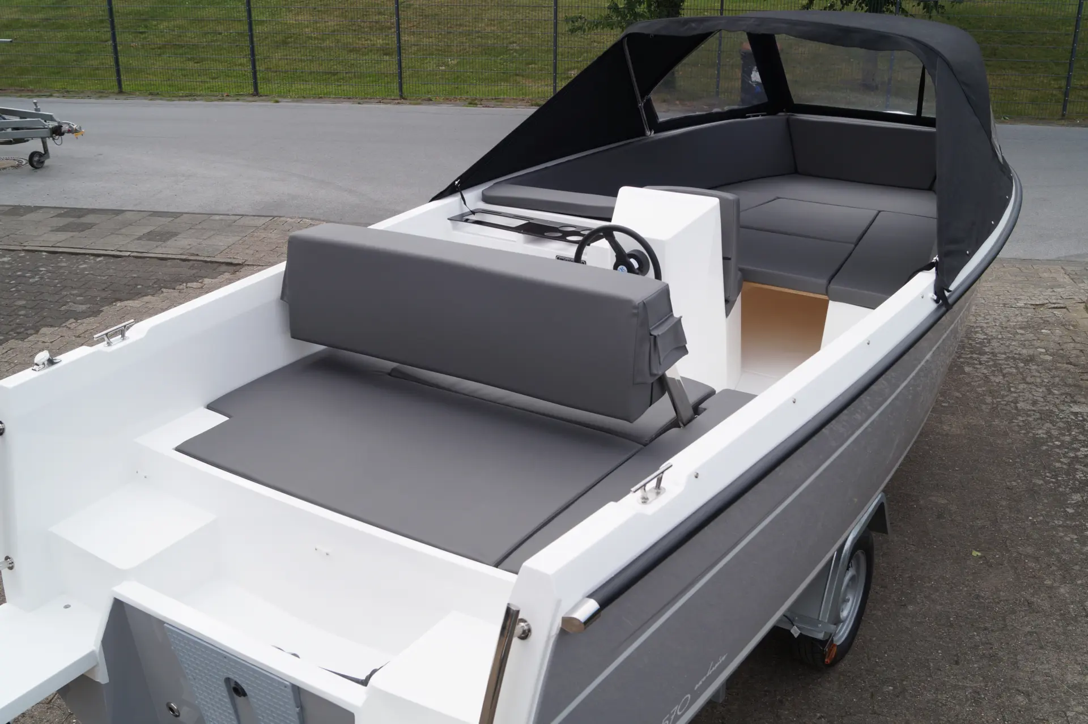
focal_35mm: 36
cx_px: 544
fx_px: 1087
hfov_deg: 53.2
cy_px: 362
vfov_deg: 36.8
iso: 100
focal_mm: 24
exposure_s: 1/320
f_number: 5.6
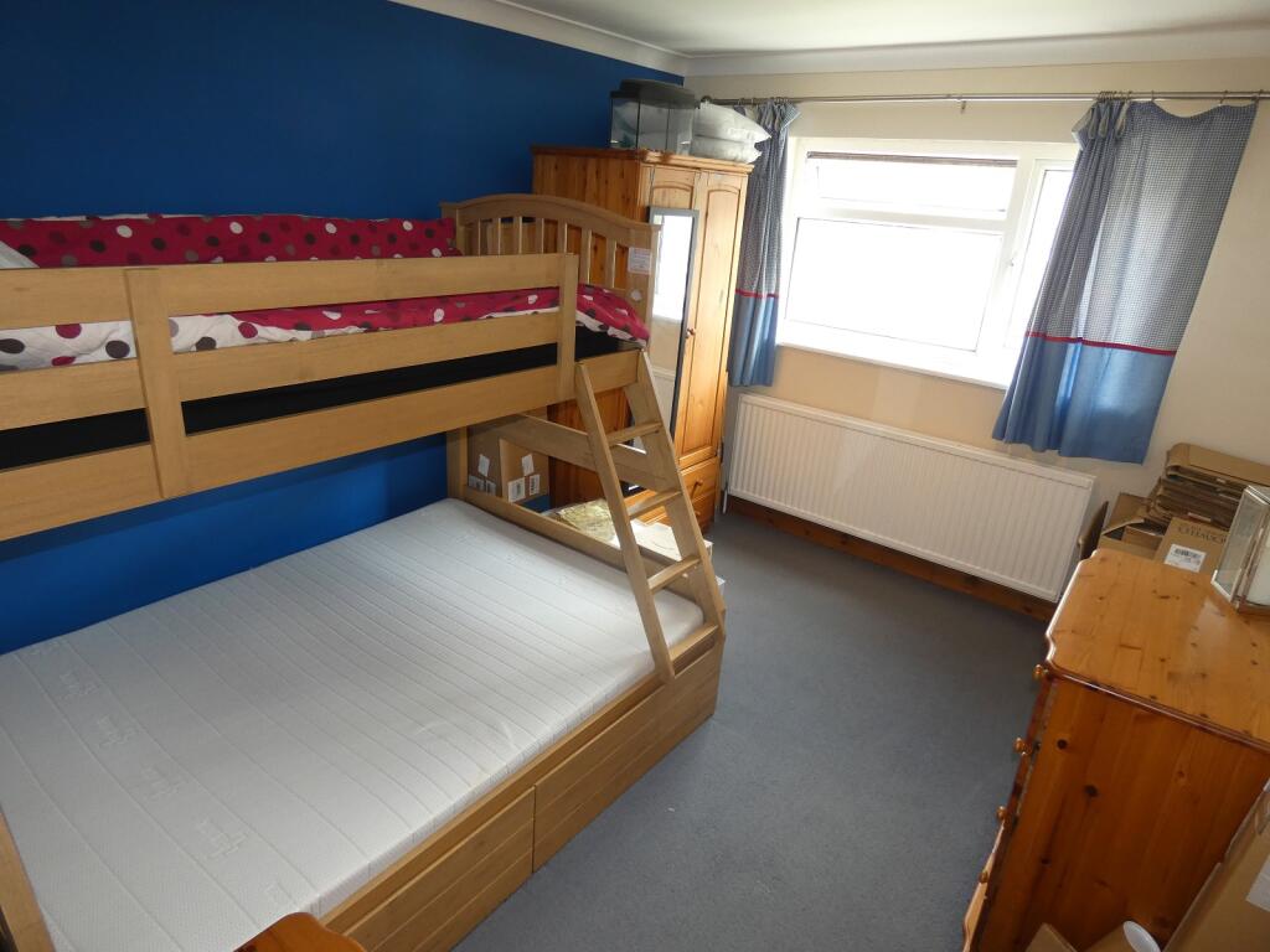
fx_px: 734
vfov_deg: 66.0
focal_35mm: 20
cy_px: 476
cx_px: 635
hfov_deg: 81.7
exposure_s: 1/60
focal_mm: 3.6
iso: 200
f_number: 2.8
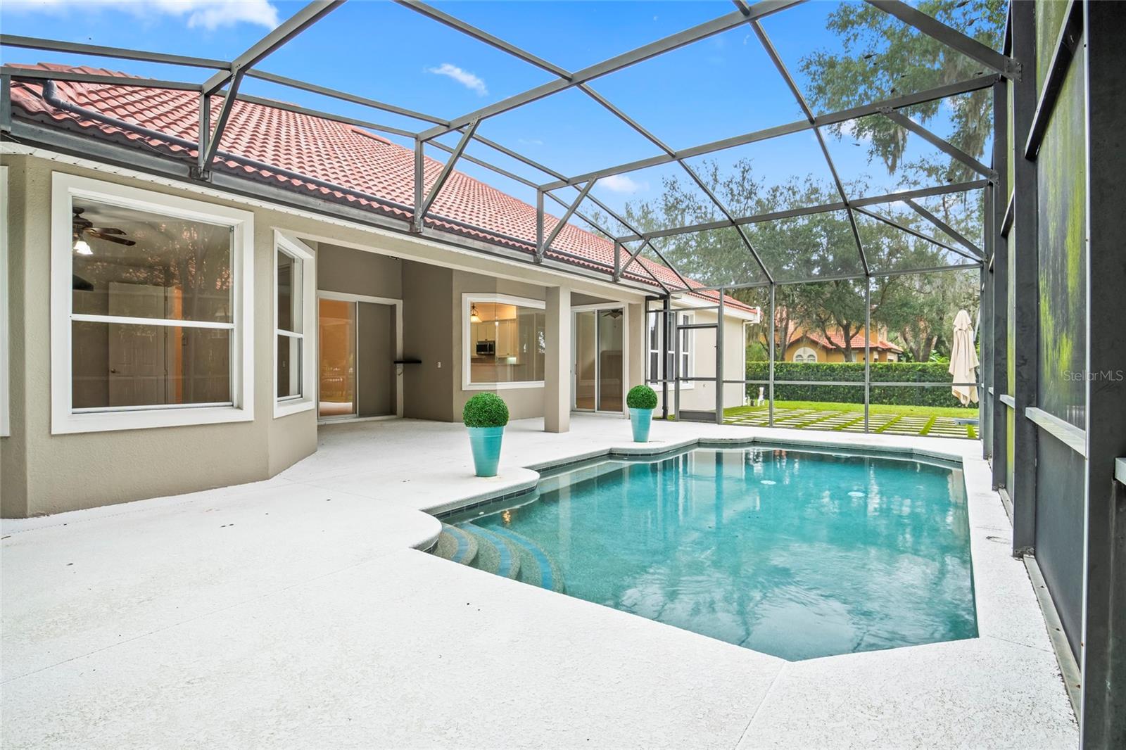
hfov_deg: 95.0
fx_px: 516
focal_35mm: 16
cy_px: 375
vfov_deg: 72.0
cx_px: 563
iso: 100
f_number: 8
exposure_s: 1/4
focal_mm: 11
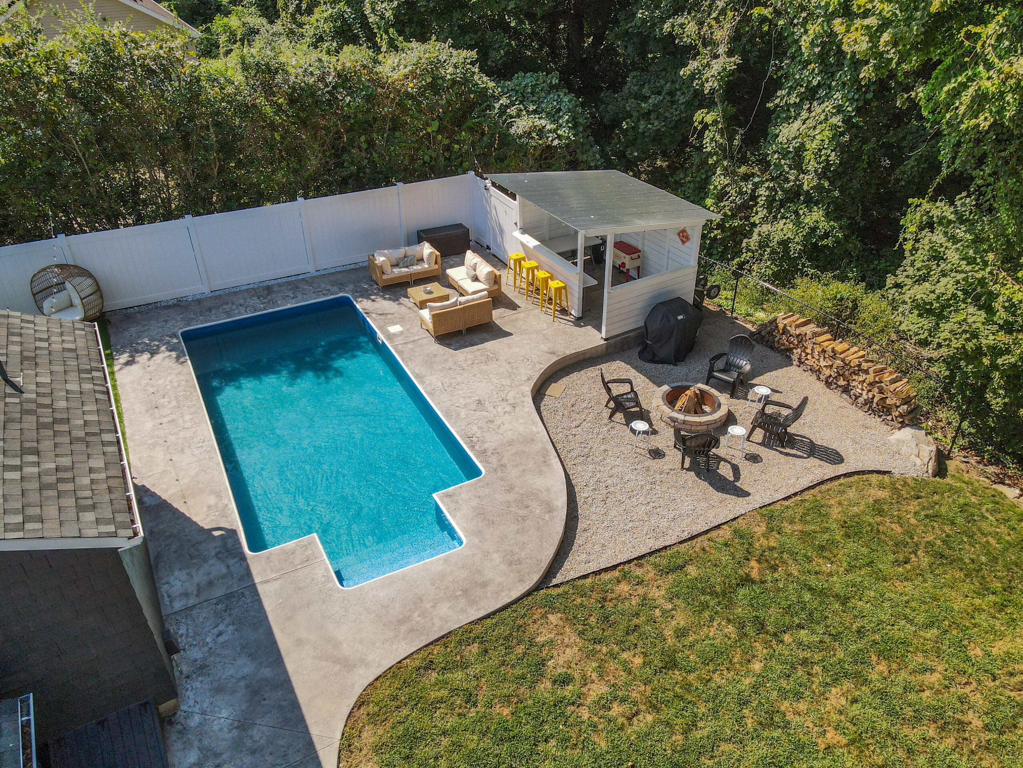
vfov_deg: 56.8
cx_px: 512
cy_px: 384
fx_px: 709
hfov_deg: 71.6
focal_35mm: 24
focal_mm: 4.5
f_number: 2.8
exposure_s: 1/640
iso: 100
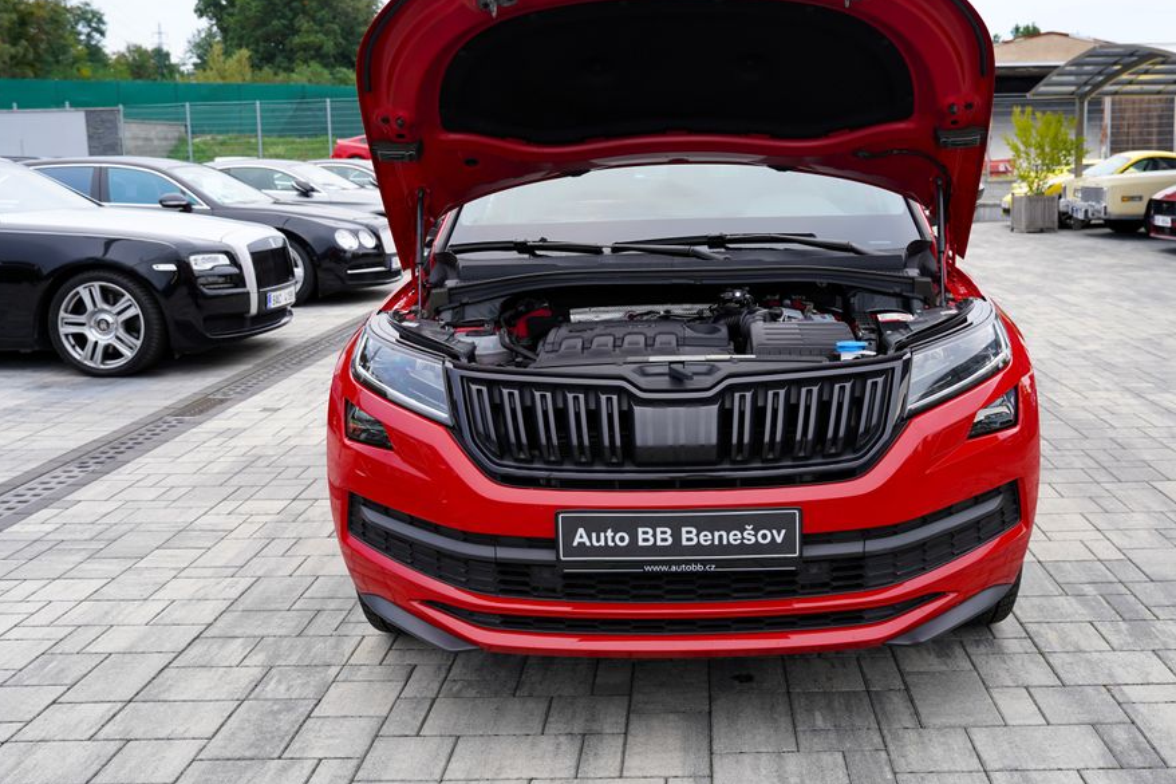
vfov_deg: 37.8
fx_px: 1143
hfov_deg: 54.2
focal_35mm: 35
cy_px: 334
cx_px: 672
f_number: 4.5
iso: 100
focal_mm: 30
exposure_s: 1/80
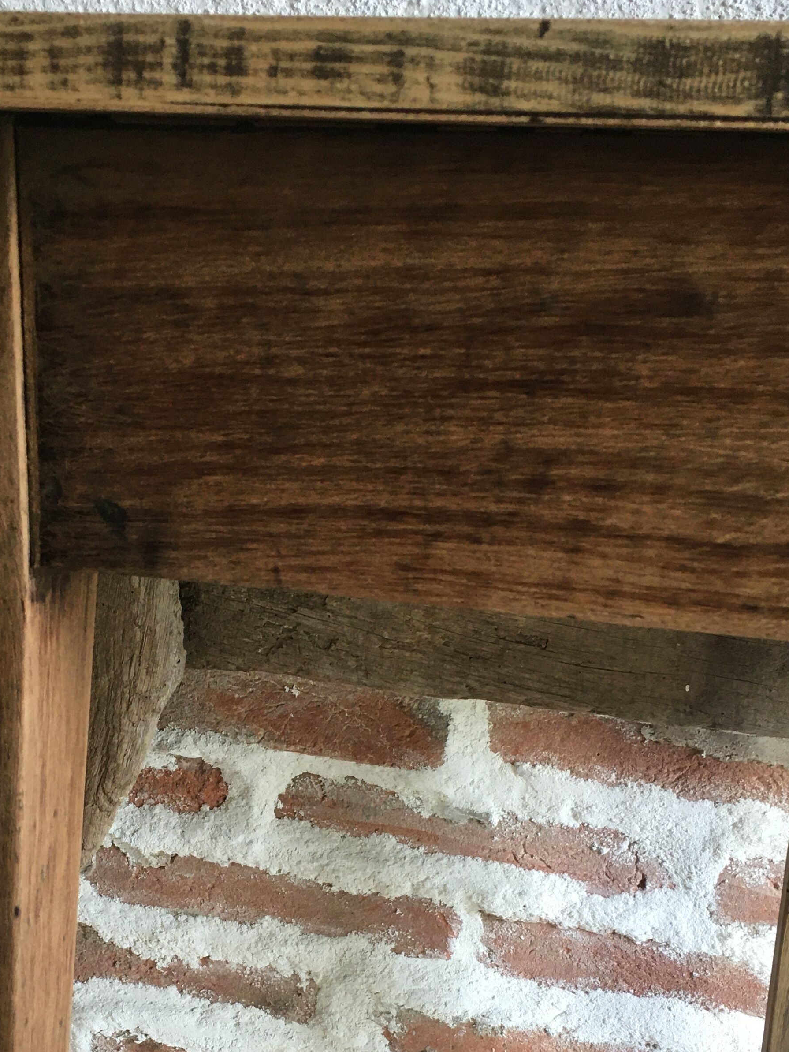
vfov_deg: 38.0
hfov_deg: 29.5
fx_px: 1489
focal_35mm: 49
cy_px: 781
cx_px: 262
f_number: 2.2
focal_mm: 4.15
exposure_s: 1/33
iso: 64
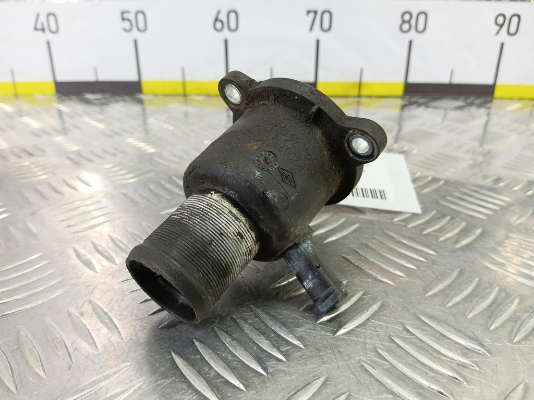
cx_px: 267
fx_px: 355
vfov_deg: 58.9
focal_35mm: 23
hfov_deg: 73.9
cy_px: 200
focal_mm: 4.11
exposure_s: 1/50
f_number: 1.6
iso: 166
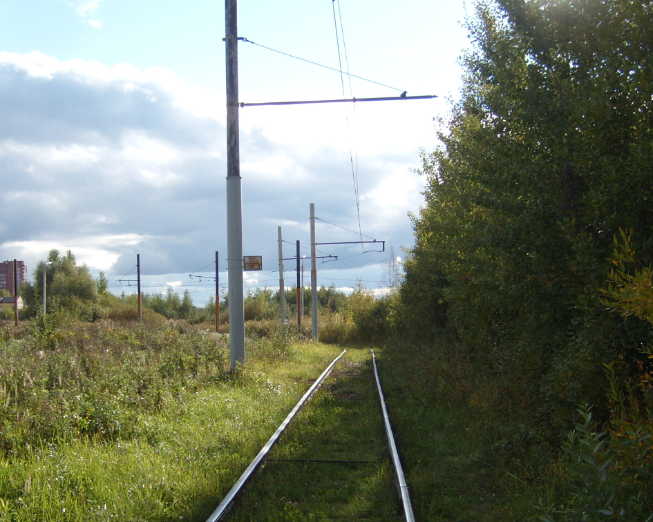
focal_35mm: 47
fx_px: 908
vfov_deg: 31.9
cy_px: 330
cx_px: 297
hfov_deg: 39.5
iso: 80
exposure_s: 1/180
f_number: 7.1
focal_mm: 5.8
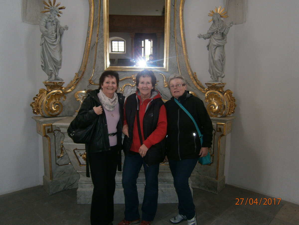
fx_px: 225
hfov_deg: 67.3
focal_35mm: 26
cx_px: 150
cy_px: 112
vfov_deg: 53.1
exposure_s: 1/30
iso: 125
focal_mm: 4.7
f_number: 2.8
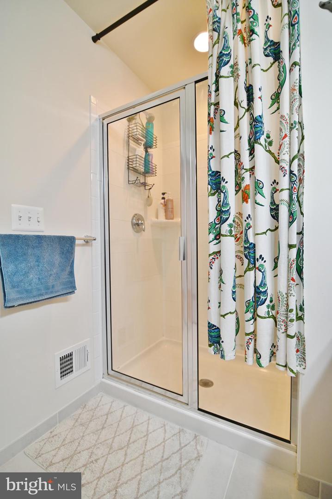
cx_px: 166
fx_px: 222
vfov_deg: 96.8
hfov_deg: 73.6
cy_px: 250
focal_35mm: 16
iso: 400
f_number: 2.8
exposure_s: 1/200
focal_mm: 16
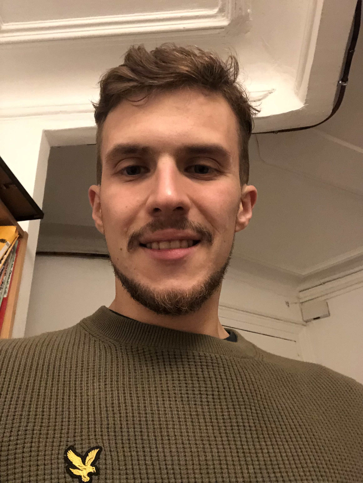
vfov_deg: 56.8
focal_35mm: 32
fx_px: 447
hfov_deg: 44.2
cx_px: 182
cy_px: 242
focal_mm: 2.87
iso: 640
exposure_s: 1/17
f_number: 2.2
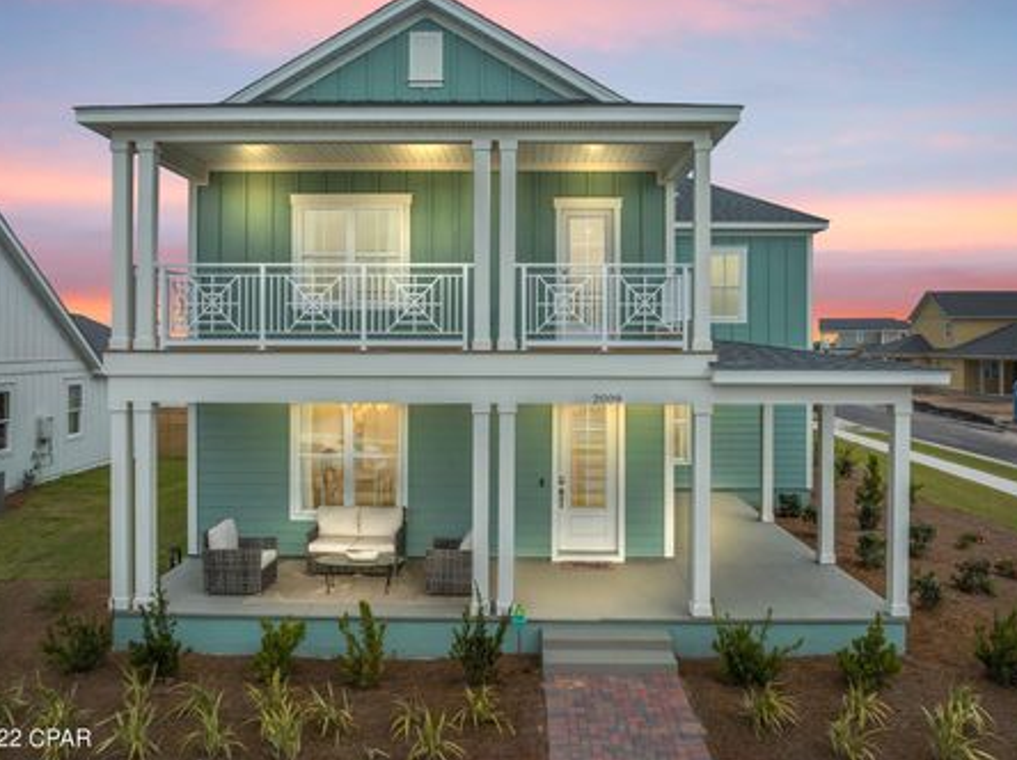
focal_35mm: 27
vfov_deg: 51.2
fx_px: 792
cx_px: 522
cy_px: 348
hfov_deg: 65.4
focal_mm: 12.29
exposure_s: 1/160
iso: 100
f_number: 3.5
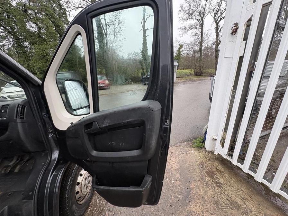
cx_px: 144
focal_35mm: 14
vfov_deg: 85.7
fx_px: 116
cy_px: 108
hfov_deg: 102.1
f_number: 2.2
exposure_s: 1/99
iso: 200
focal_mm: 2.22
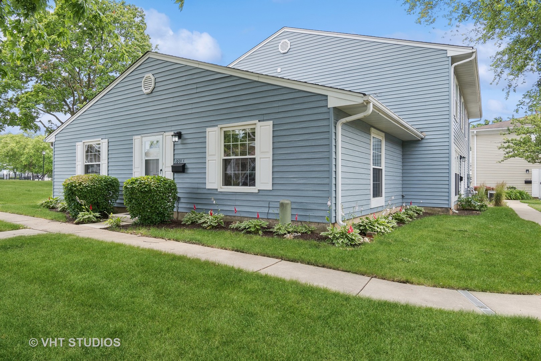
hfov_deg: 81.2
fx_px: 316
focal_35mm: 21
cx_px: 270
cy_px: 180
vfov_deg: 59.5
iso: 250
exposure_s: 1/125
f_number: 8
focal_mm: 14
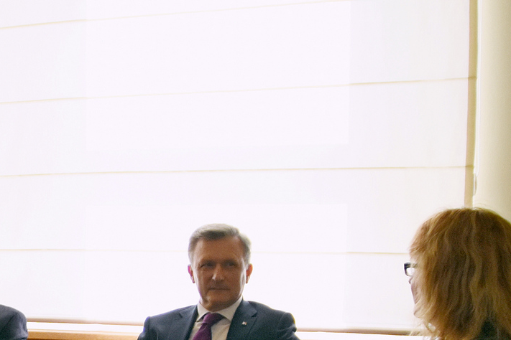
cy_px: 386
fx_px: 1042
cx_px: -113
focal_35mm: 73
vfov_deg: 17.8
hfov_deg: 24.7
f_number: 2.8
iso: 800
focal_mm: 17
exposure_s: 1/1600
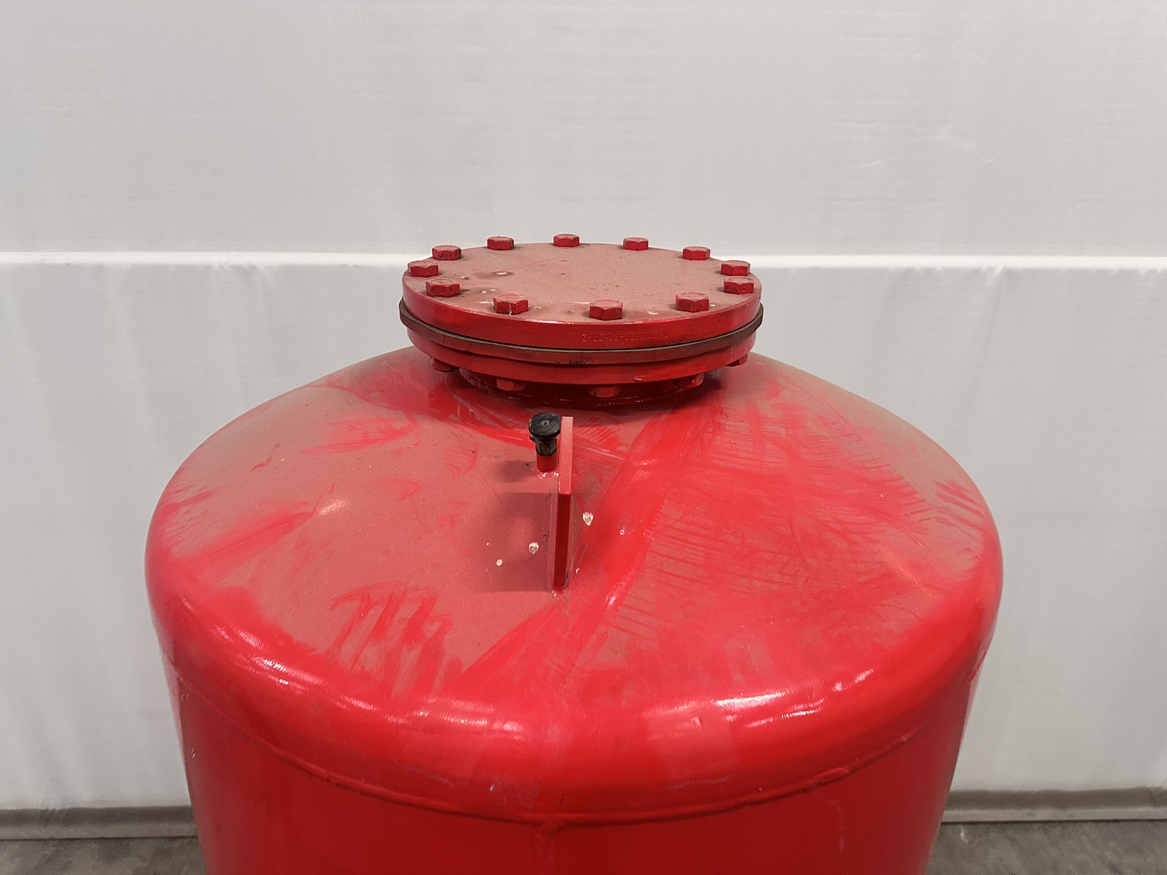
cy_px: 438
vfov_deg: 56.8
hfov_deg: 71.6
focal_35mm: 24
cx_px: 584
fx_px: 809
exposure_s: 1/60
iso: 320
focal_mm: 6.86
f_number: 1.78
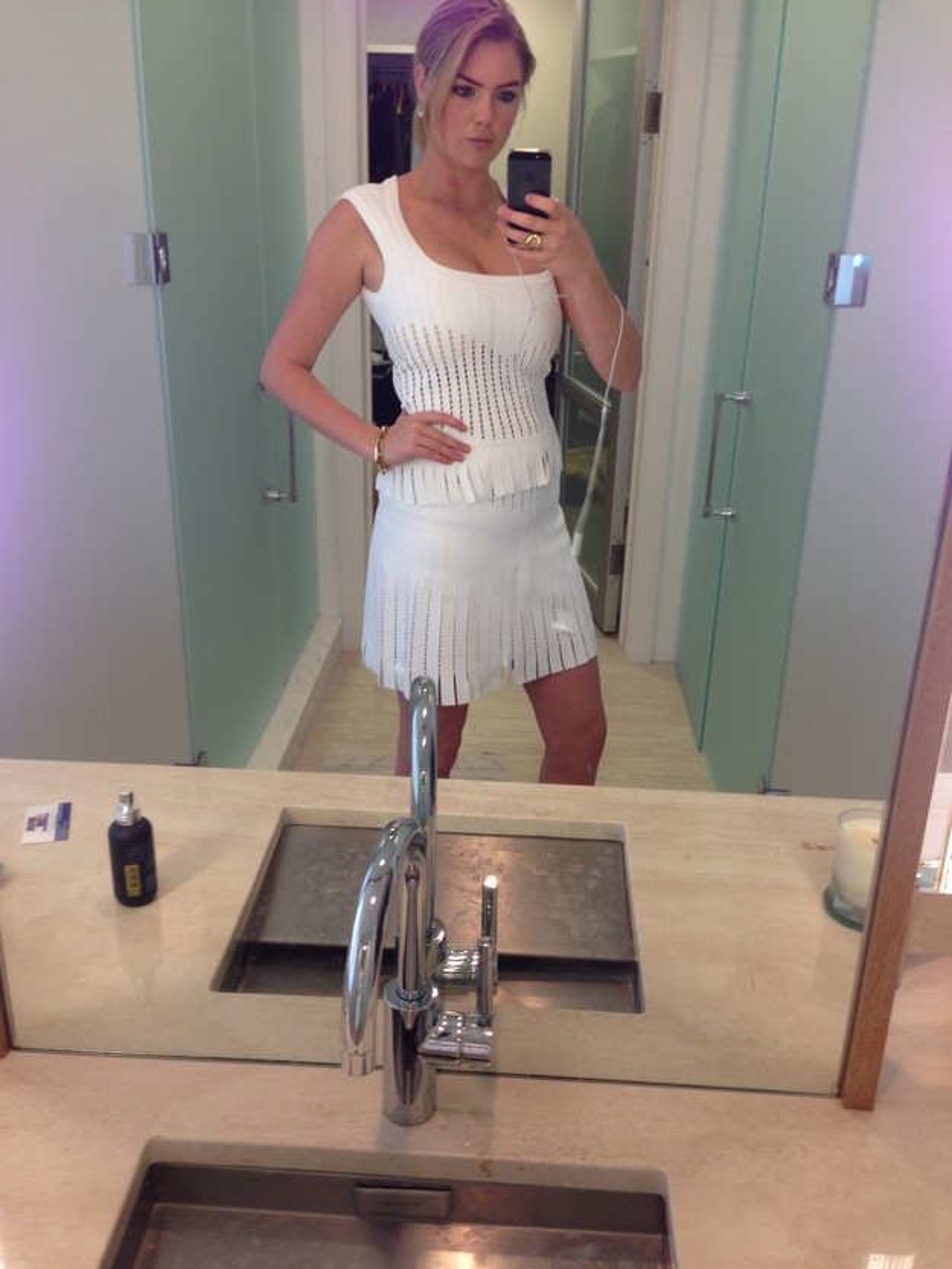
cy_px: 634
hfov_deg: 43.0
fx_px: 1210
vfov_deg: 55.3
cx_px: 476
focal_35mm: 33
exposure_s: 1/24
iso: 64
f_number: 2.4
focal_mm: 4.12
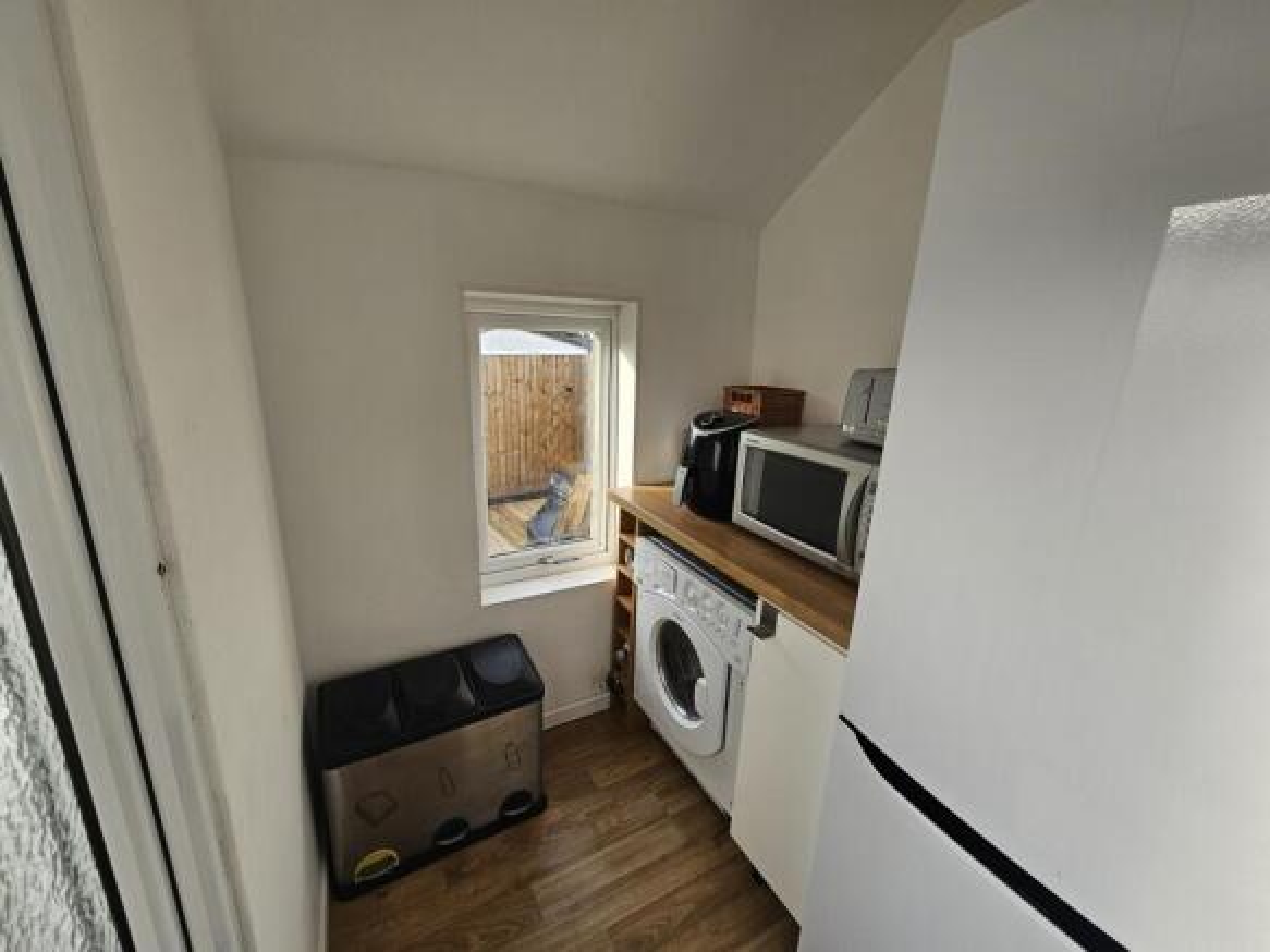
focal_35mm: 13
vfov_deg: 89.9
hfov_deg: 106.2
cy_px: 476
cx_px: 635
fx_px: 477
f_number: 2.2
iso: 50
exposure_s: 1/178
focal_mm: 2.2
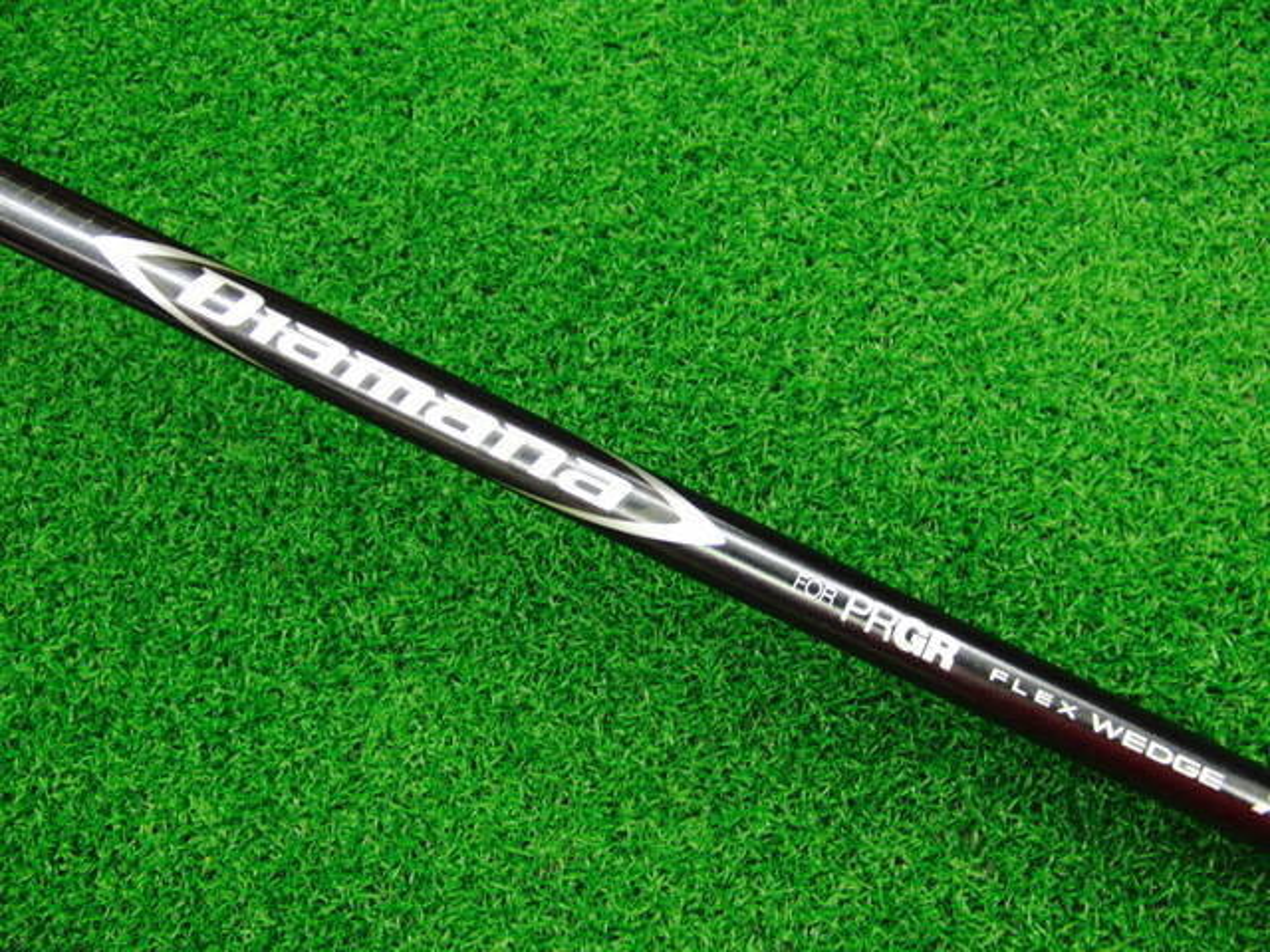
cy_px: 476
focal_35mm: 37
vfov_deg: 38.7
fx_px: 1357
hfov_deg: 50.1
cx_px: 635
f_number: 3.6
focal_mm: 6.42
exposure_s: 1/25
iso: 400
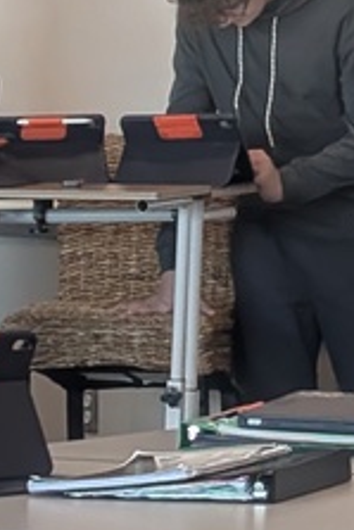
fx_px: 3446
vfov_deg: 8.8
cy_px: 119
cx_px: 555
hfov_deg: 5.8
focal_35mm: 234
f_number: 1.68
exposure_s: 1/60
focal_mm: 6.9
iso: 363
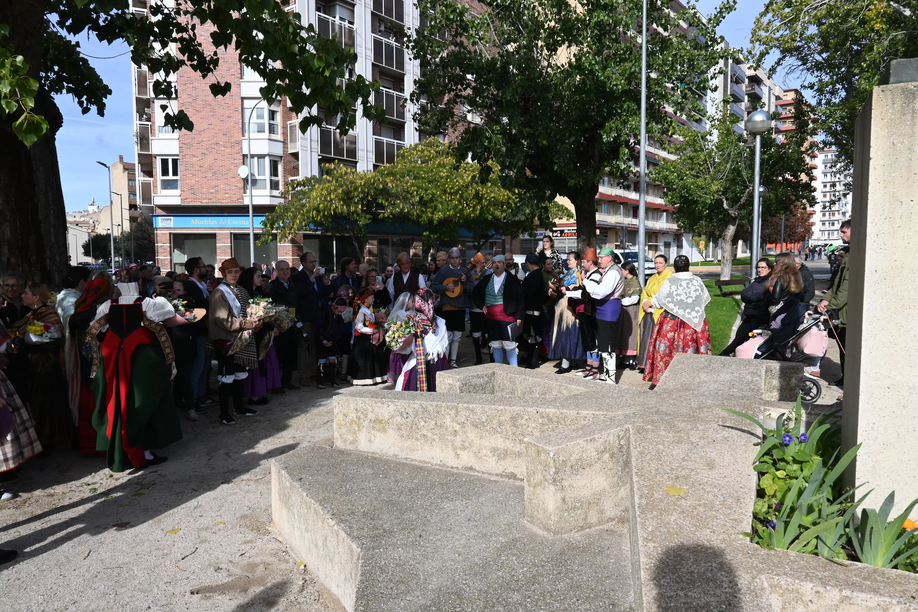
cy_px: 306
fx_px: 612
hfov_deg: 73.7
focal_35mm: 24
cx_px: 459
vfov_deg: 53.1
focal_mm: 16
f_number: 11
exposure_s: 1/500
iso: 400
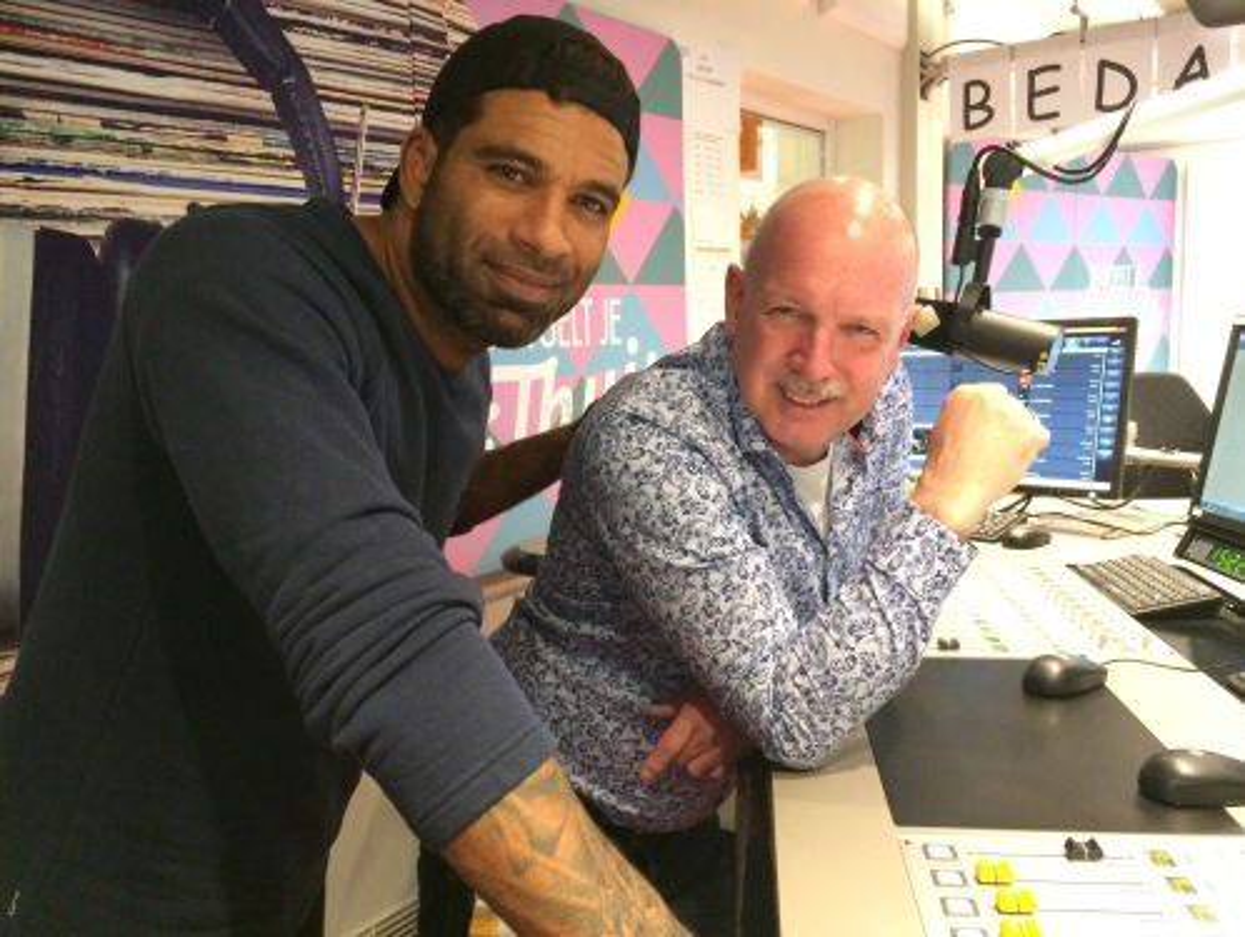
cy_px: 468
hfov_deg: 61.6
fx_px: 1045
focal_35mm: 29
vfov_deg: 48.3
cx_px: 622
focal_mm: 4.15
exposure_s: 1/17
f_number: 2.2
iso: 320
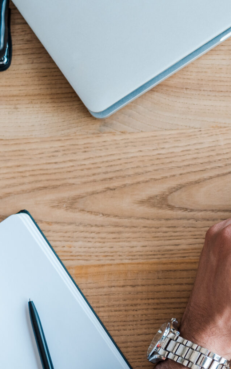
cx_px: 302
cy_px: 267
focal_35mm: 149
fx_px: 1501
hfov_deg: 8.7
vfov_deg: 14.0
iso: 320
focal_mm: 58
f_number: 4
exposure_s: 1/160
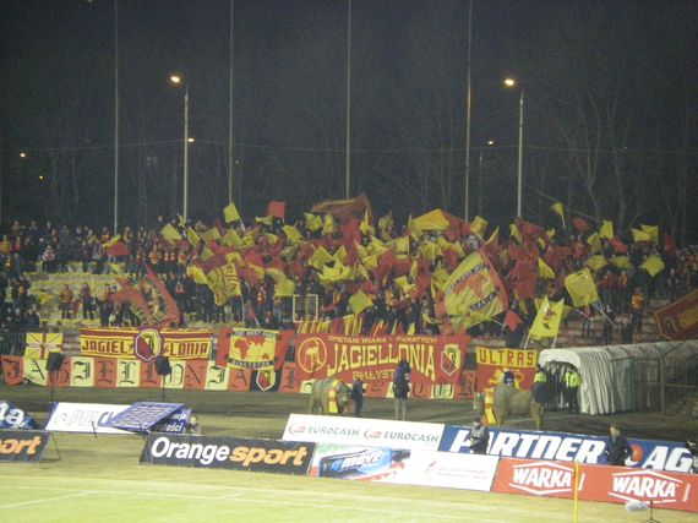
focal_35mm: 147
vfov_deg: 10.1
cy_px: 262
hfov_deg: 13.4
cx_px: 349
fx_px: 2963
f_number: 4.3
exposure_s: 1/25
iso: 800
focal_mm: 24.2
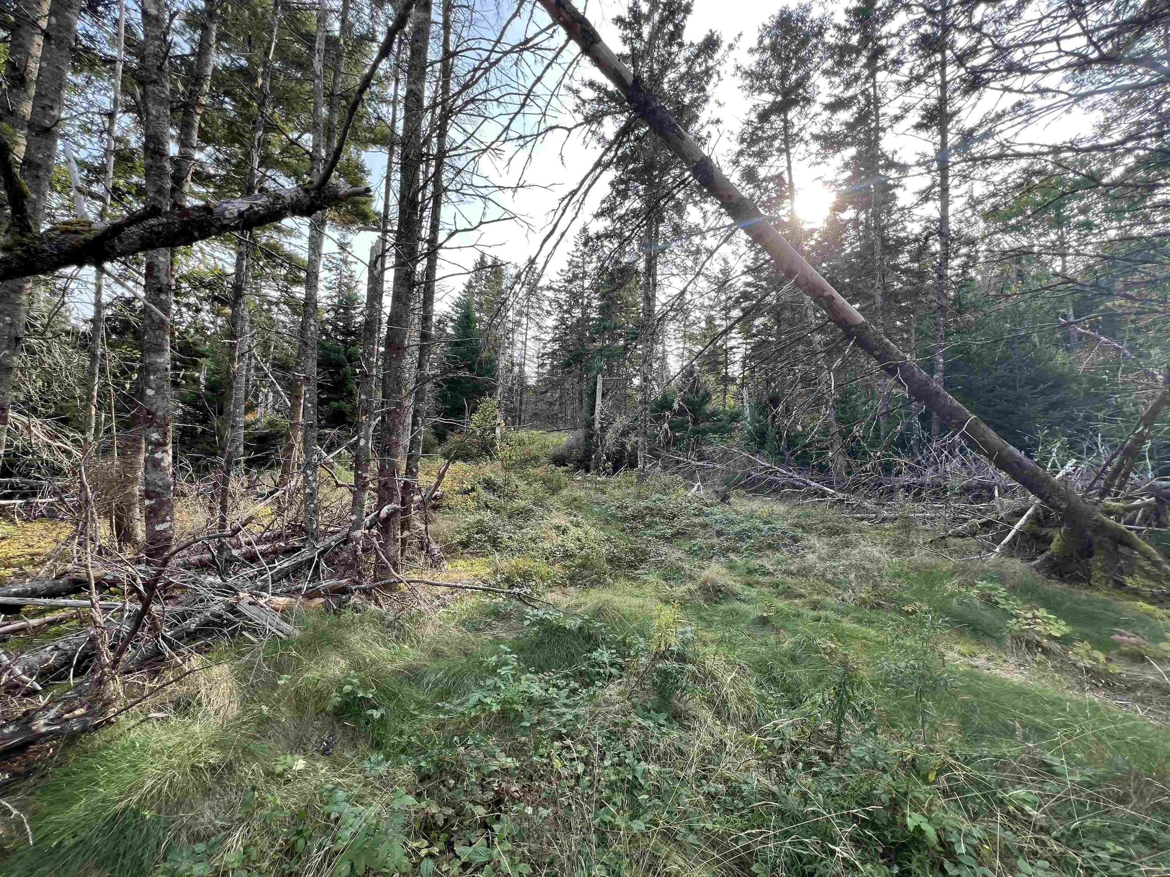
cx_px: 585
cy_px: 438
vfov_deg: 89.9
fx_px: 439
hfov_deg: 106.2
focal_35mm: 13
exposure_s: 1/260
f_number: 1.8
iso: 32
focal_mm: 1.57
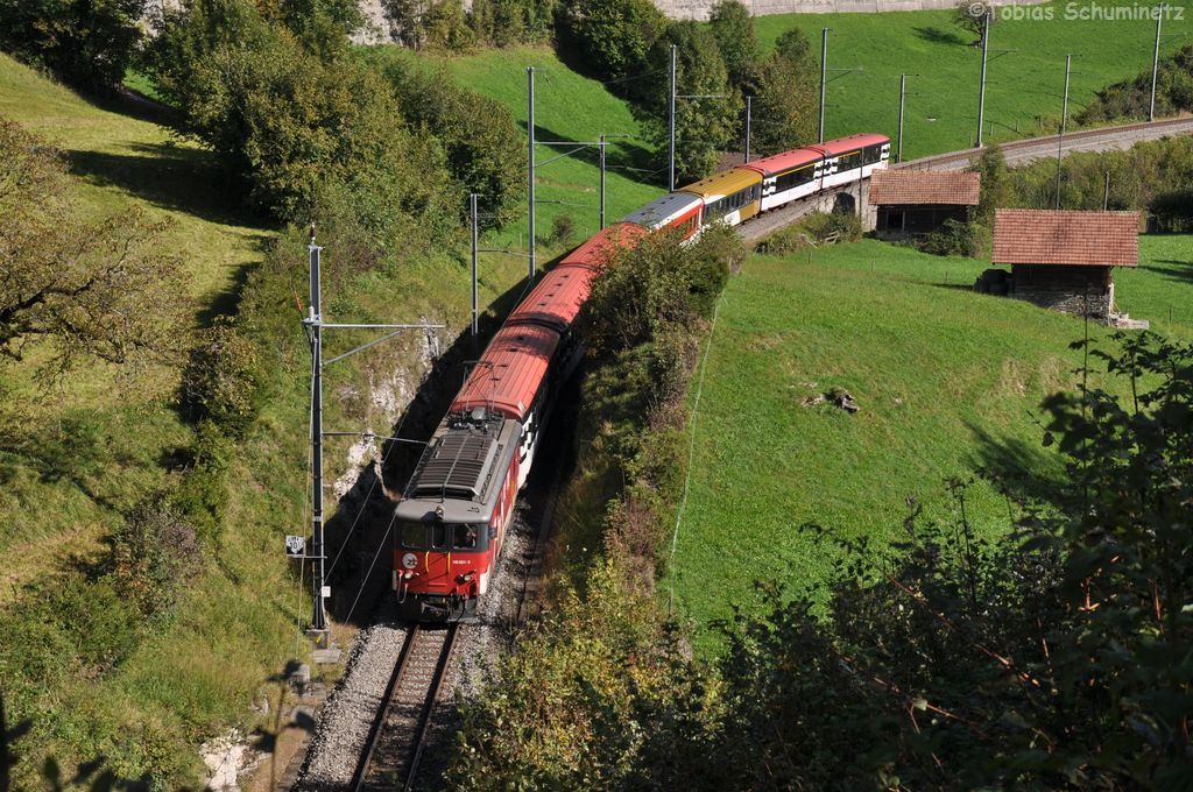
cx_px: 596
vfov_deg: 18.9
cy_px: 396
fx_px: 2383
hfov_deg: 28.1
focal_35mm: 72
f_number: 9
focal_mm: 48
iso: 250
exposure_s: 1/500
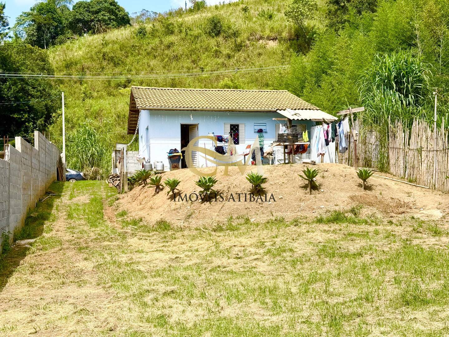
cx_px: 224
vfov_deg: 30.3
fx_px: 623
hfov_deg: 39.7
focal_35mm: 48
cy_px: 168
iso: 64
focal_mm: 6.76
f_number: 1.78
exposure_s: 1/3817
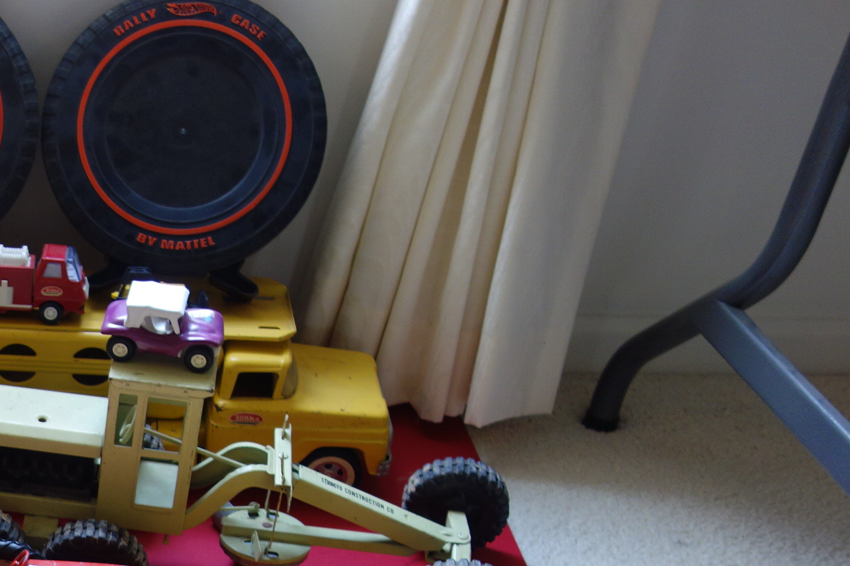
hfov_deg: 30.0
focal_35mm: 61
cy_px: 545
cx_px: -55
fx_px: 1440
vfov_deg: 21.6
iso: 125
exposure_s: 1/30
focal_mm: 10.4
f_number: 1.8
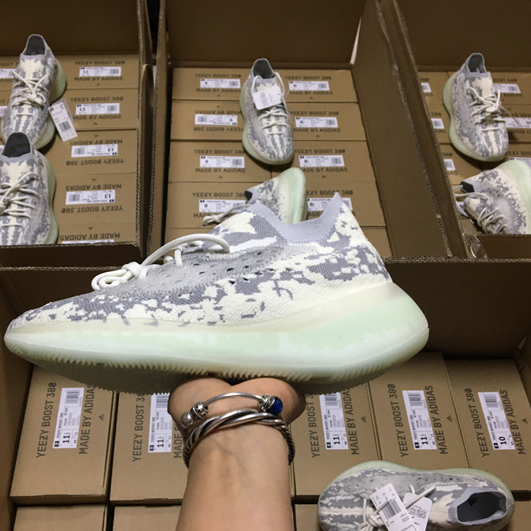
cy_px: 266
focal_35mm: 35
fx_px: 607
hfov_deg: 47.1
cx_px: 234
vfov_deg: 47.2
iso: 125
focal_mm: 4.15
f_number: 2.2
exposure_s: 1/33
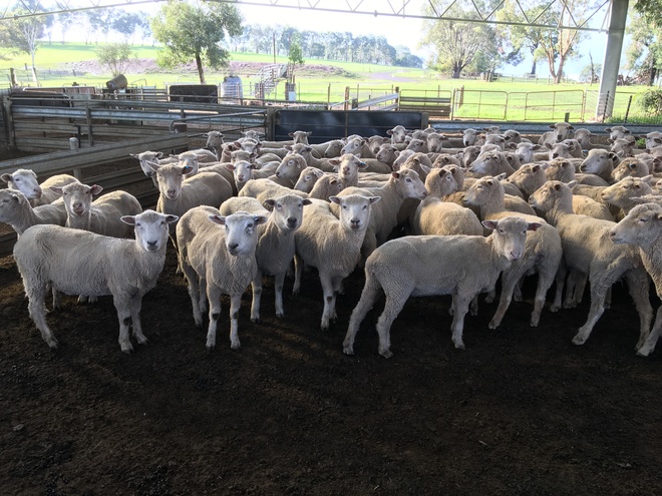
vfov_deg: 48.2
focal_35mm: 29
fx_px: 555
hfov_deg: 61.7
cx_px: 331
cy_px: 248
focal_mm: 4.15
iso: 25
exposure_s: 1/100
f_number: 2.2
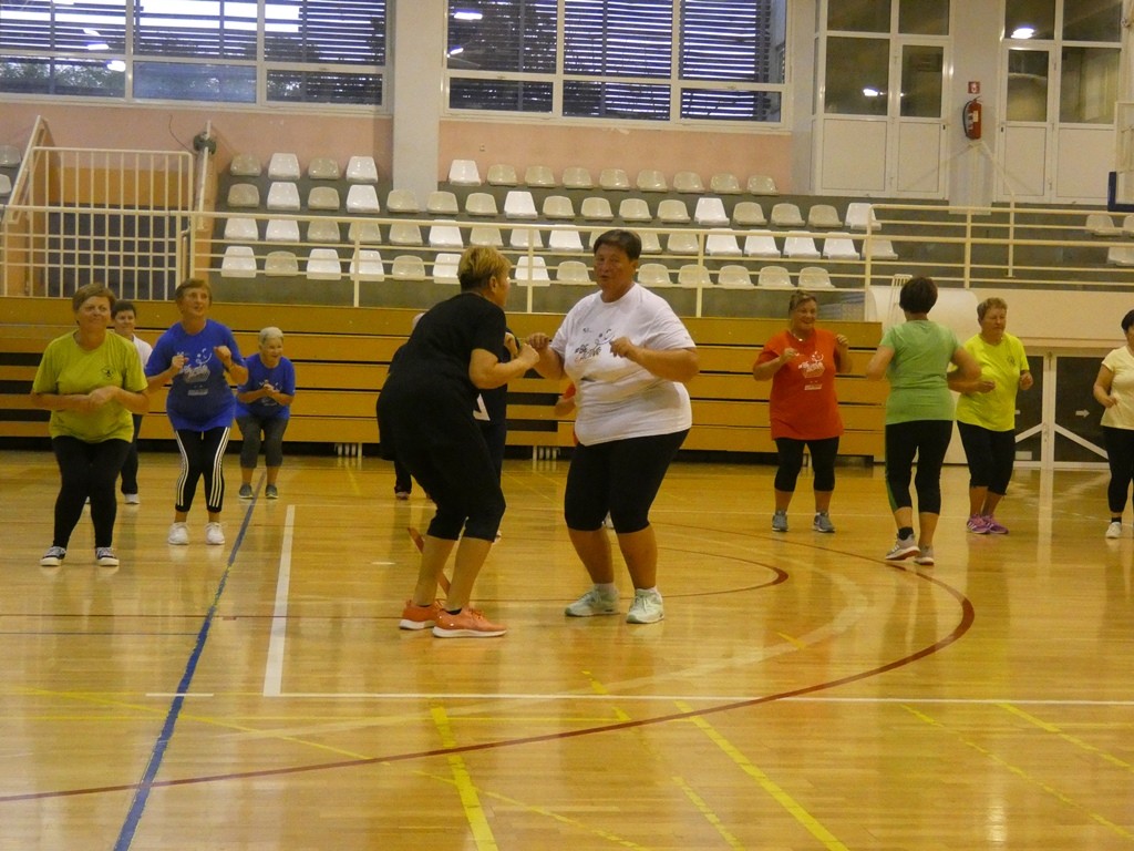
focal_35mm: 66
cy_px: 426
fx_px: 2162
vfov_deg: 22.3
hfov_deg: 29.4
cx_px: 567
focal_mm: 11.9
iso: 1600
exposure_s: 1/60
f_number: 4.2
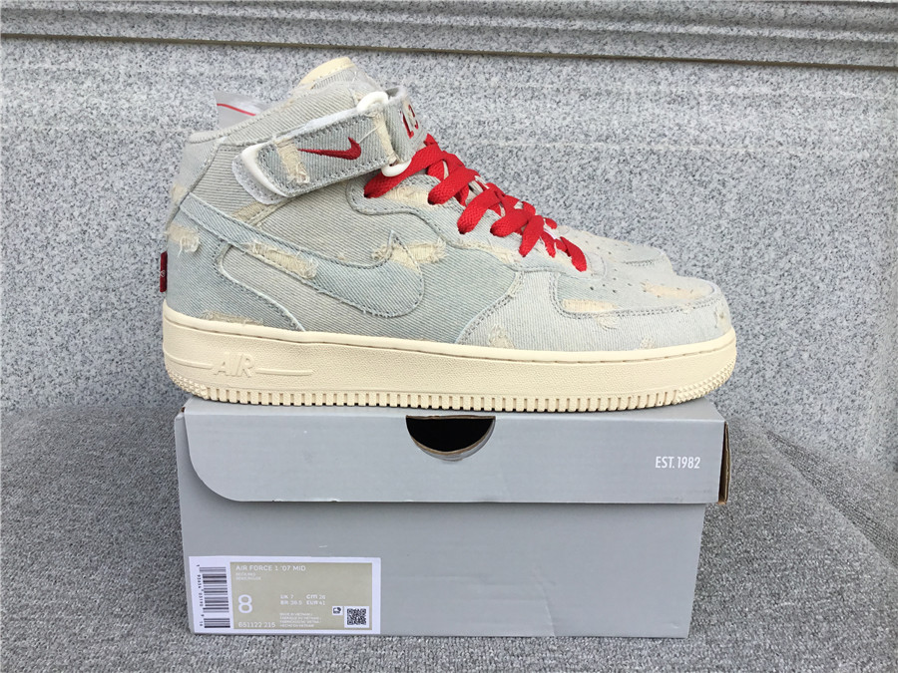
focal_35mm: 31
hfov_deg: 58.4
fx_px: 804
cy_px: 336
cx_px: 449
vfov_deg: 45.4
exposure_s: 1/431
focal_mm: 3.3
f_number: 2.4
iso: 25
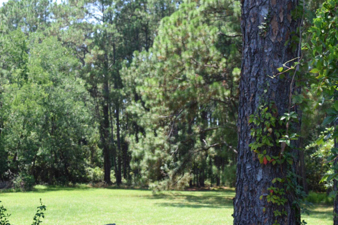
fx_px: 601
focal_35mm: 64
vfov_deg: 21.1
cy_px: 169
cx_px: 175
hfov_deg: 31.4
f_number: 8
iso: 250
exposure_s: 1/250
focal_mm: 28
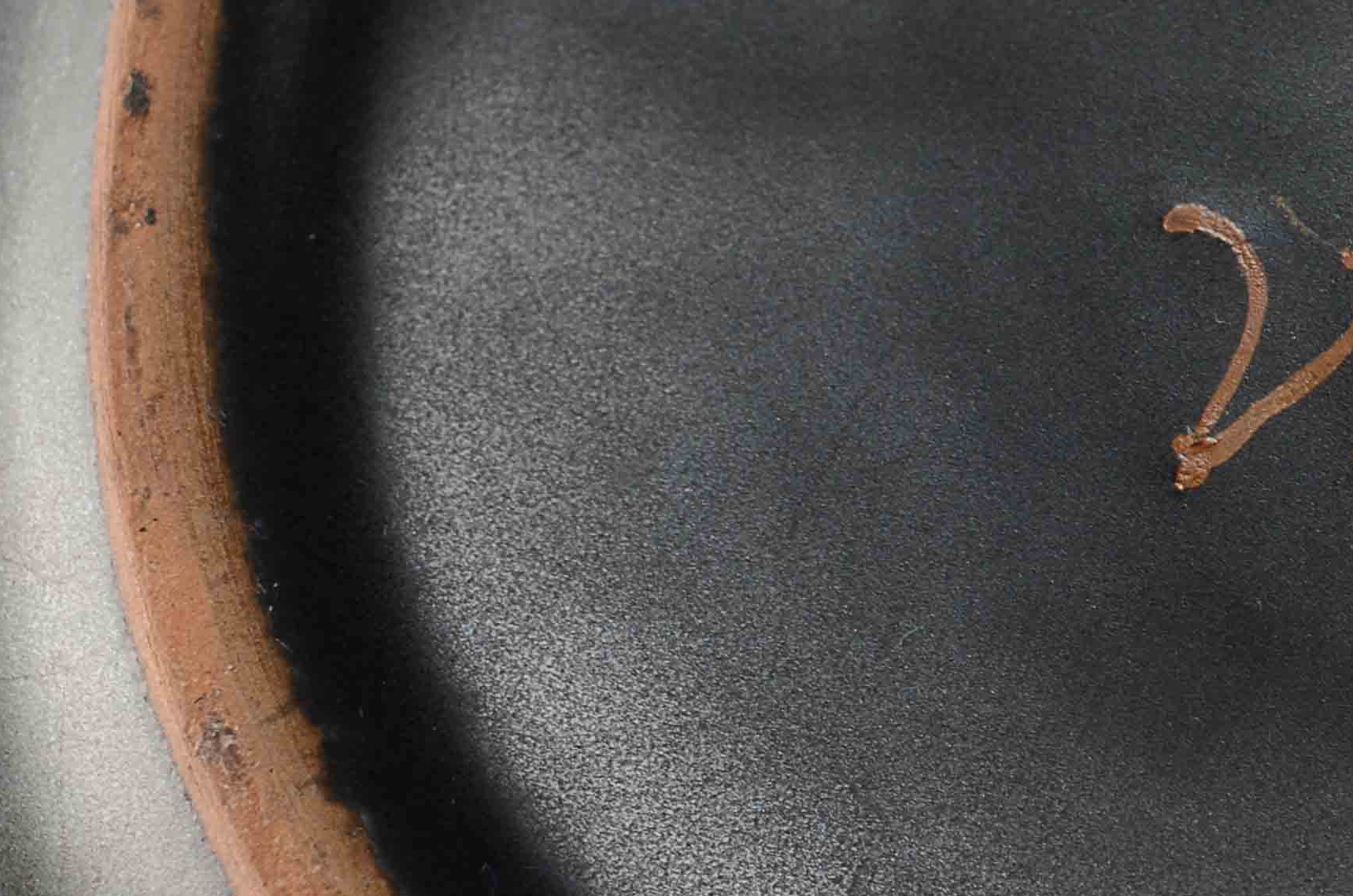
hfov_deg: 9.5
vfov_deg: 6.3
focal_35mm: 215
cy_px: 82
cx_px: 1584
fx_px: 8065
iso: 100
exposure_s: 1/80
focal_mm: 50
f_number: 13
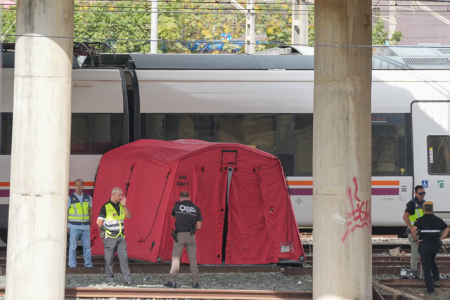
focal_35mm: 300
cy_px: 150
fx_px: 3751
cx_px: 225
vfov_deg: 4.6
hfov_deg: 6.9
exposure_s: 1/500
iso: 250
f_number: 5
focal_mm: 200
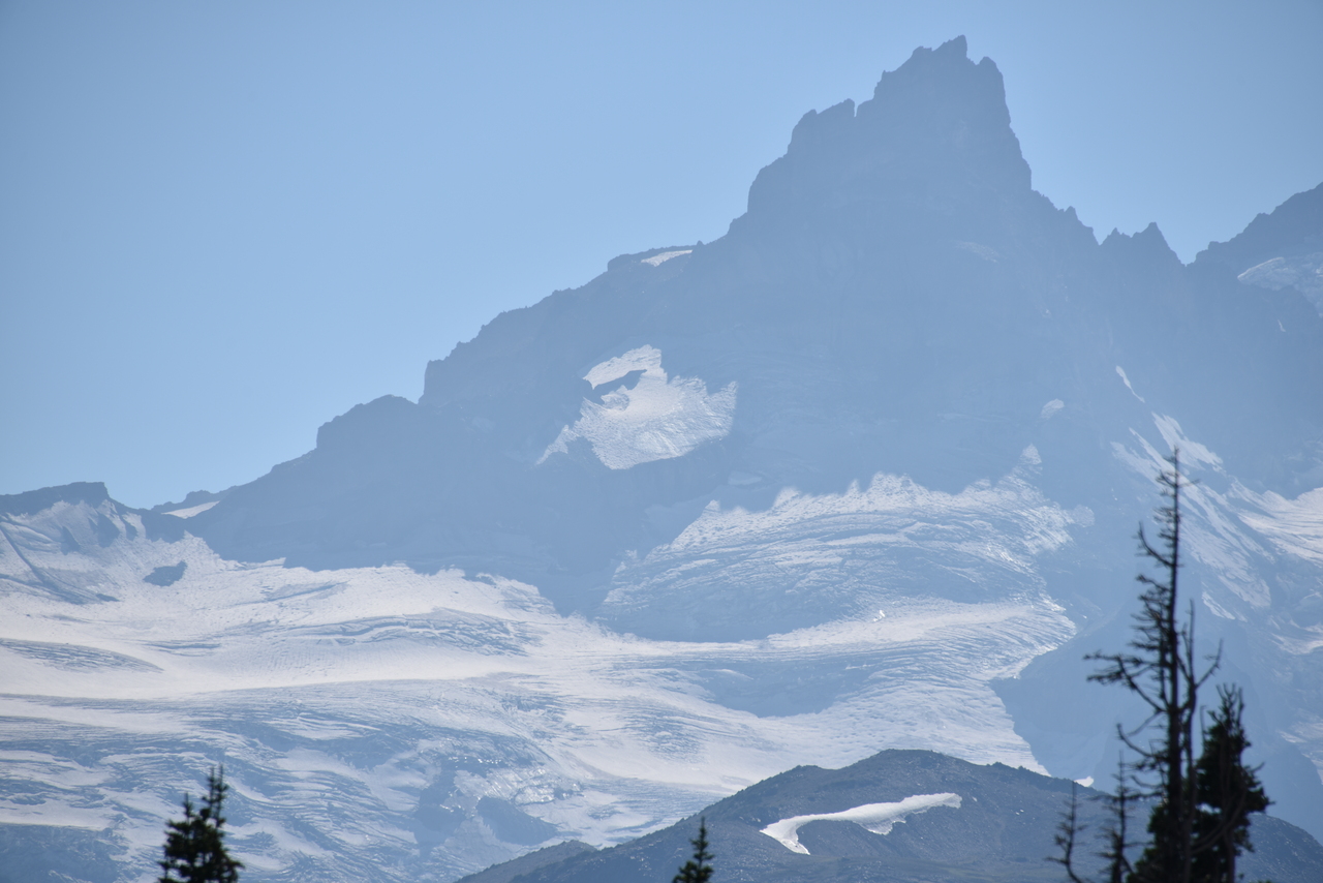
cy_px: 442
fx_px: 11027
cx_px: 662
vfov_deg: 4.6
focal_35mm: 300
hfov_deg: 6.9
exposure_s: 1/640
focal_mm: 300
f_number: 9
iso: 100
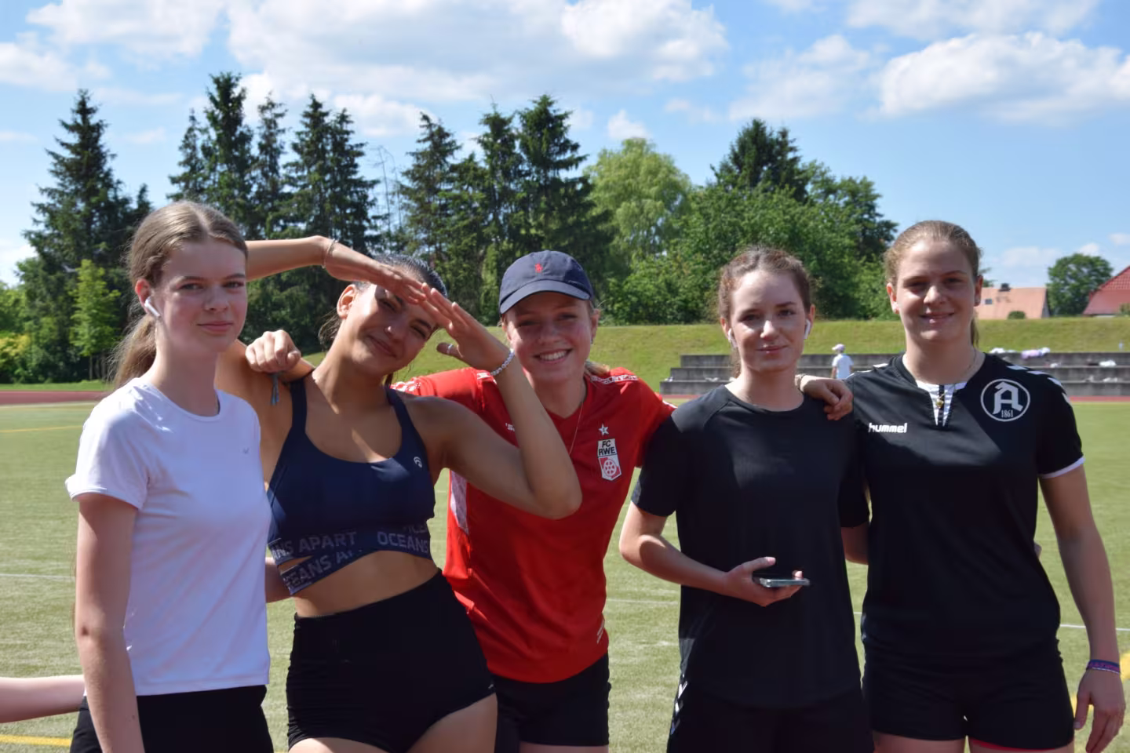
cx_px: 565
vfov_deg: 20.2
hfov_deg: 29.9
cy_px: 376
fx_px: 2119
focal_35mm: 68
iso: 200
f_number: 9
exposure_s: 1/320
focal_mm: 45
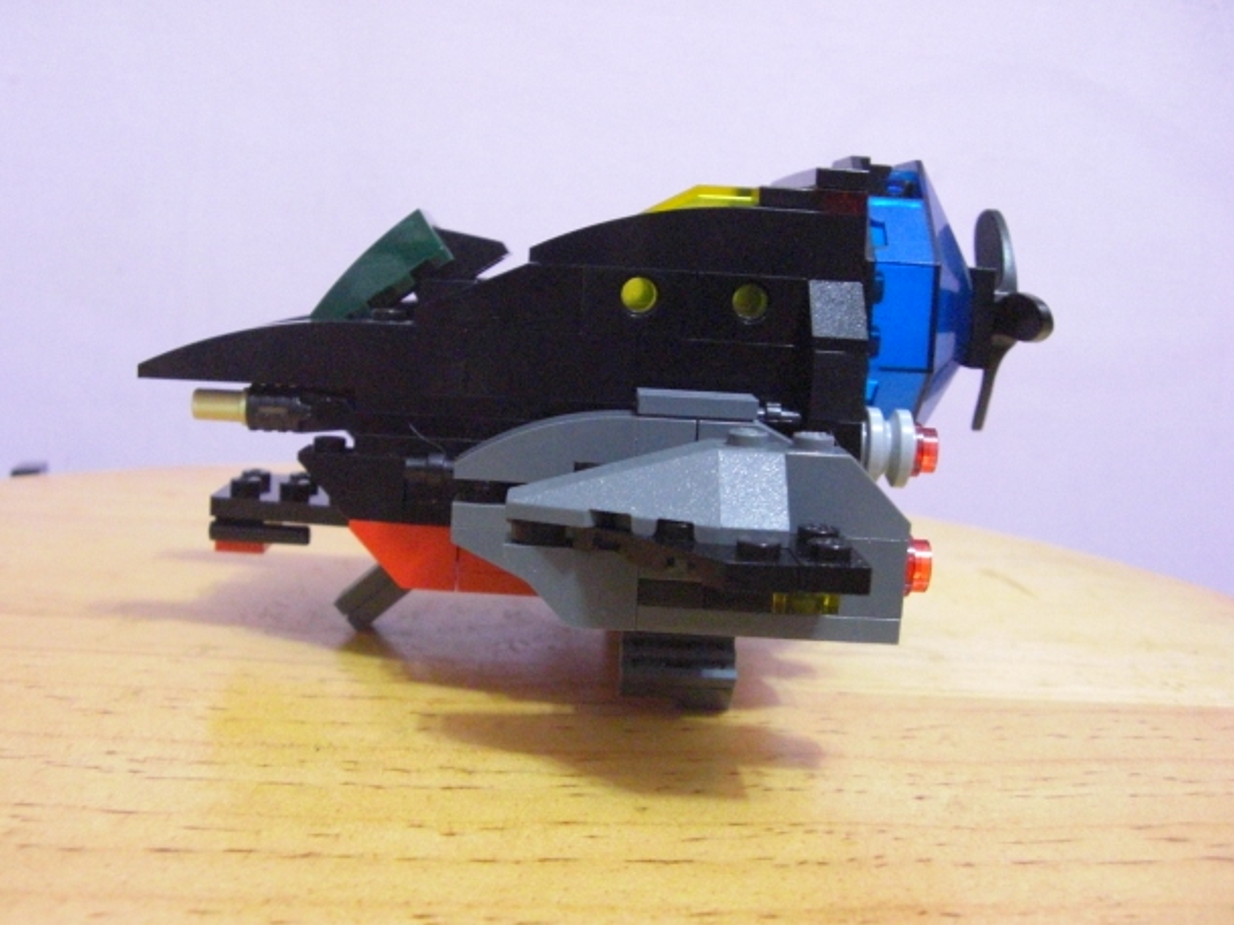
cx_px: 611
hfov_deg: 46.8
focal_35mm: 40
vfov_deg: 36.0
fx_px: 1426
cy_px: 465
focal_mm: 6.2
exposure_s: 1/15
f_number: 2.7
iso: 800
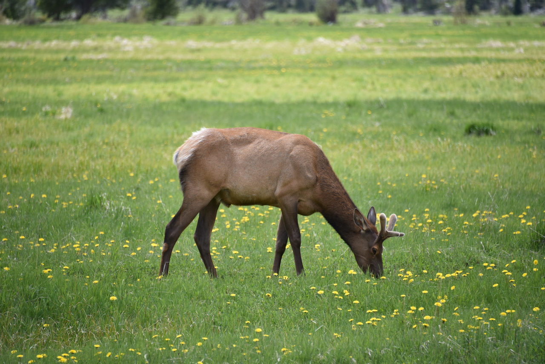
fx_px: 4542
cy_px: 182
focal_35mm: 300
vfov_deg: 4.6
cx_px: 272
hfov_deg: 6.9
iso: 320
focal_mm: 300
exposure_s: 1/640
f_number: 5.6
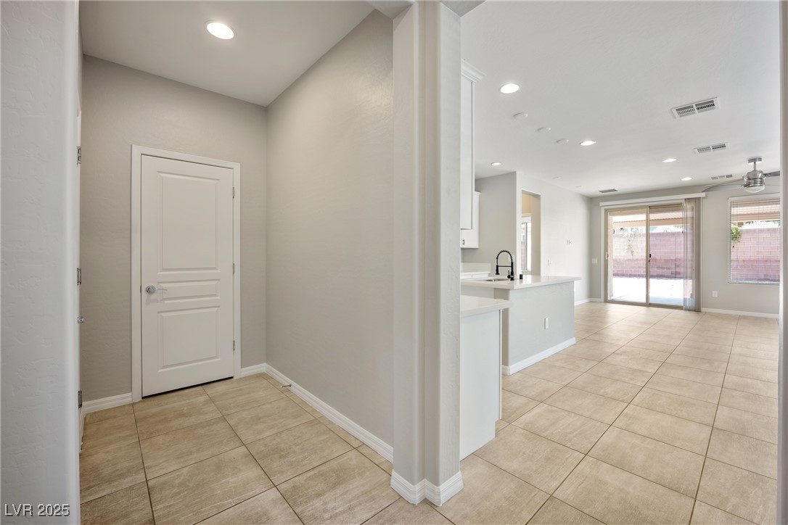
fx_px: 306
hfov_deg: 104.3
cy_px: 262
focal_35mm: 14
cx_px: 394
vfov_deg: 81.2
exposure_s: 1/2
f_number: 9
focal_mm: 14
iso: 100
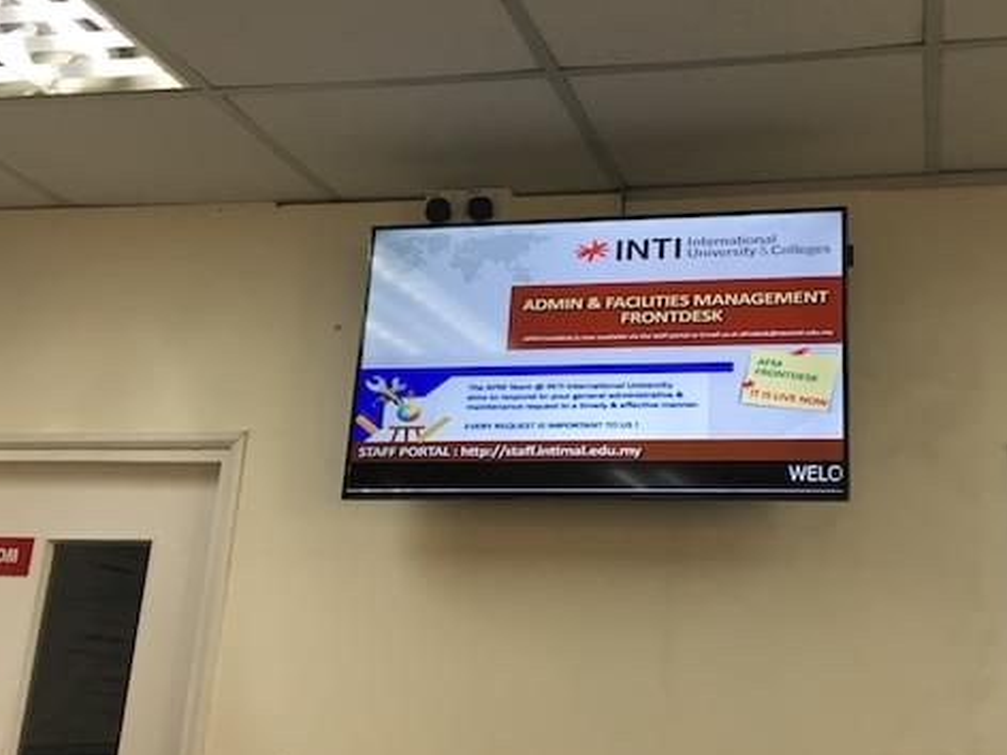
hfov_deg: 43.2
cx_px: 678
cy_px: 319
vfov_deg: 33.5
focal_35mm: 43
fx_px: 1251
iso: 40
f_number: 2.2
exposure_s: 1/33
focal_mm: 4.15
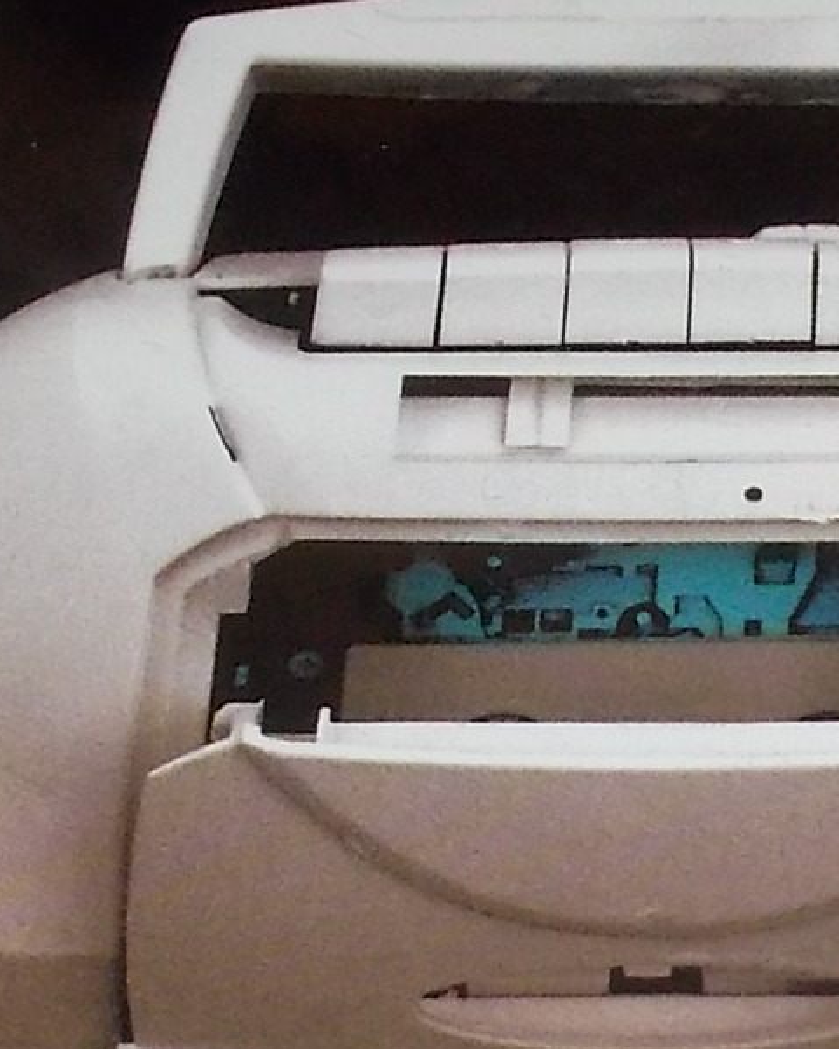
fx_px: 3320
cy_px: 843
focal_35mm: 107
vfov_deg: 17.8
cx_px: 937
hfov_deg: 14.1
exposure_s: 1/30
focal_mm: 4.1
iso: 200
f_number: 3.3
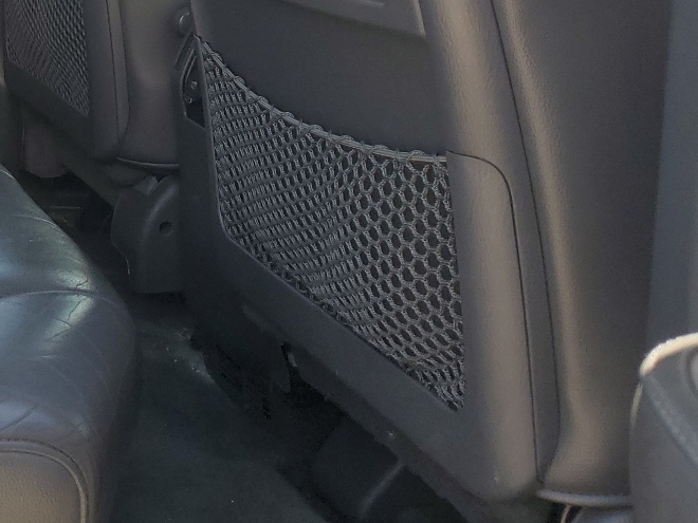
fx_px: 1270
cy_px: -33
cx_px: -112
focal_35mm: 63
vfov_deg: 22.2
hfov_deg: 27.5
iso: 50
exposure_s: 1/370
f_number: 1.5
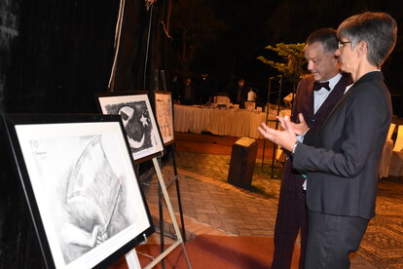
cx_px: 202
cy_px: 134
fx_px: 386
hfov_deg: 55.1
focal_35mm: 34
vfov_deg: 38.4
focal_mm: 23
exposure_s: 1/100
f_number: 5.6
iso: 1600
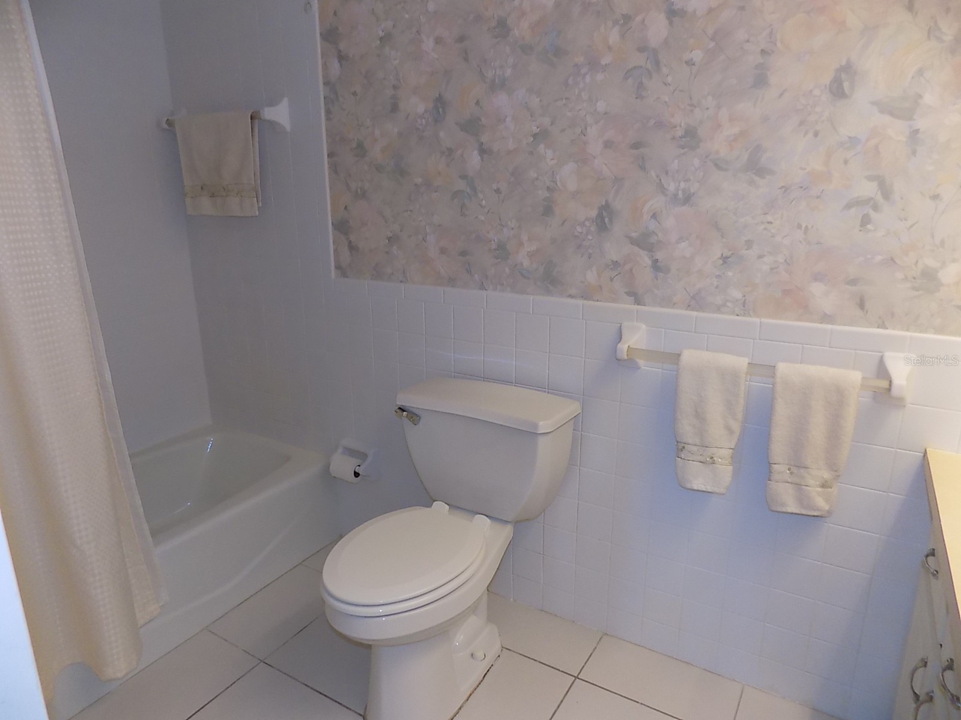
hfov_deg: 73.9
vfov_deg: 58.9
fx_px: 639
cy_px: 360
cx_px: 480
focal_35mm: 23
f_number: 3.1
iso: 280
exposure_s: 1/30
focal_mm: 4
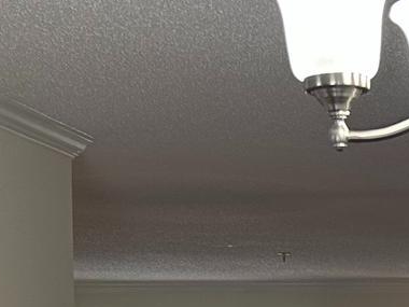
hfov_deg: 13.7
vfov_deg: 10.0
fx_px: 1654
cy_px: 544
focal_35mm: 140
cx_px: 499
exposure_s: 1/120
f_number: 1.5
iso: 100
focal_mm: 5.7
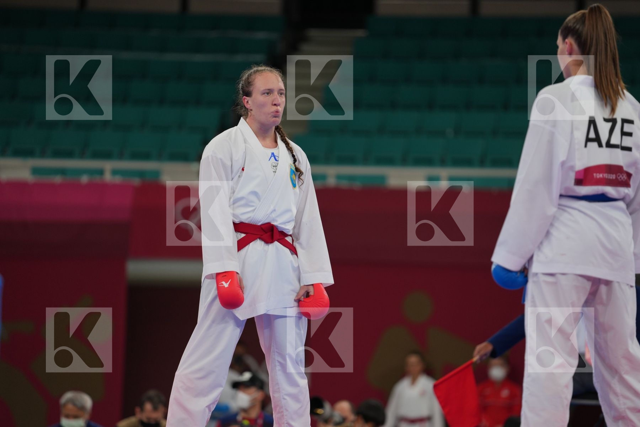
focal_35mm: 200
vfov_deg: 6.9
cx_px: 320
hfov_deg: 10.3
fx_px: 3555
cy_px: 214
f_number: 2.8
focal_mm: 200
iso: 500
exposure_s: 1/1000
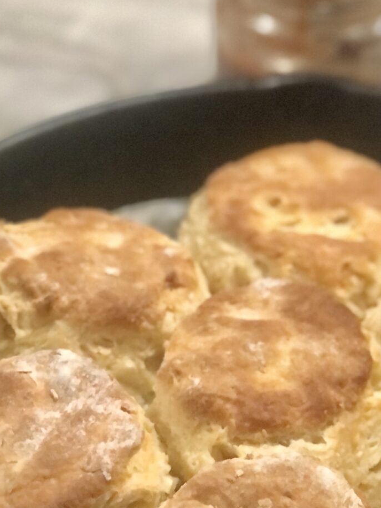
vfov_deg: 12.4
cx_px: 364
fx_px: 2334
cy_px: 372
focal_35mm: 159
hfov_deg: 9.3
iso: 320
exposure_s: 1/30
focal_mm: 6.6
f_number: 2.8
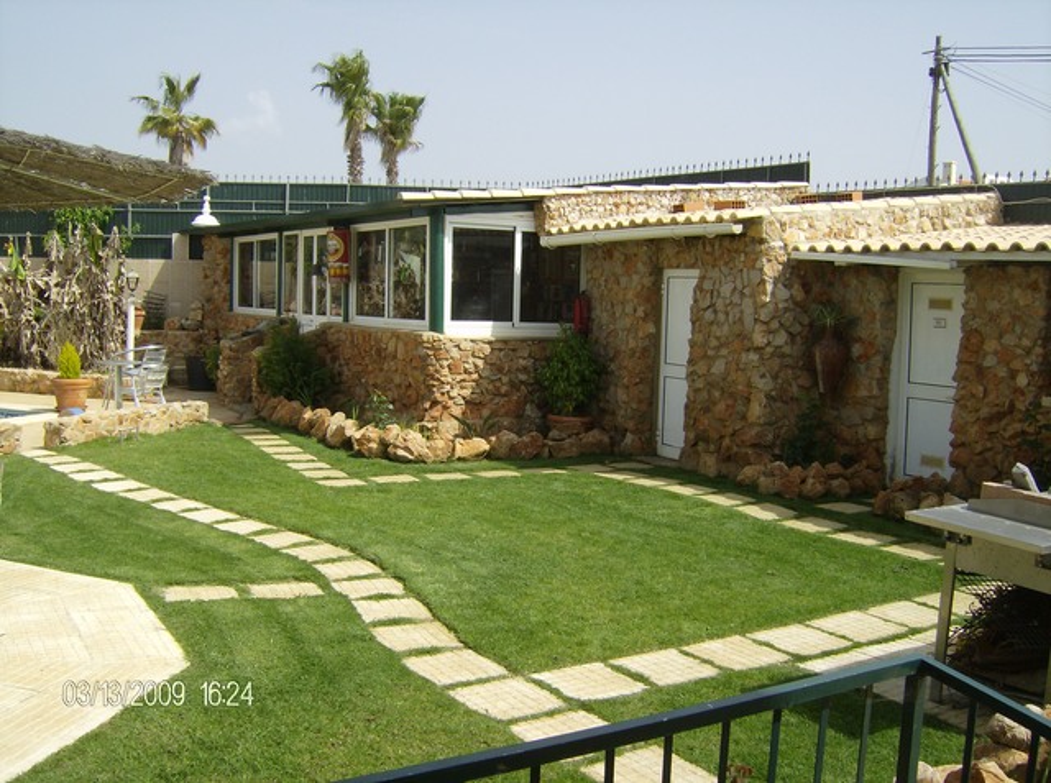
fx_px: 1091
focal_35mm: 36
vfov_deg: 39.5
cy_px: 392
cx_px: 526
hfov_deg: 51.5
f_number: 4.7
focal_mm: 6
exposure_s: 1/582
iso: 100
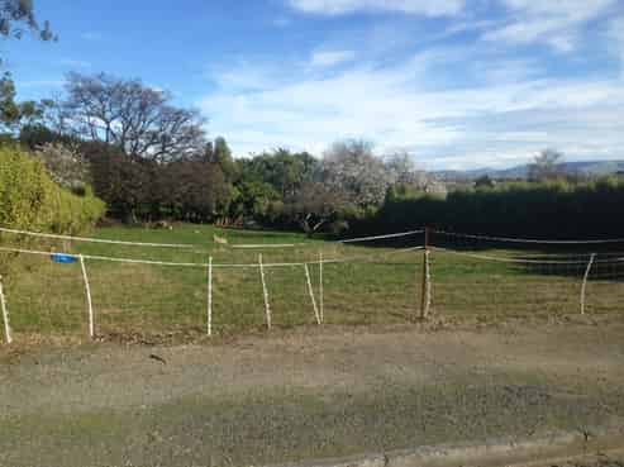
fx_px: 594
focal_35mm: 33
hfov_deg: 55.4
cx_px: 312
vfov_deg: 42.9
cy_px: 234
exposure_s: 1/1261
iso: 50
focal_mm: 4.13
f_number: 2.4
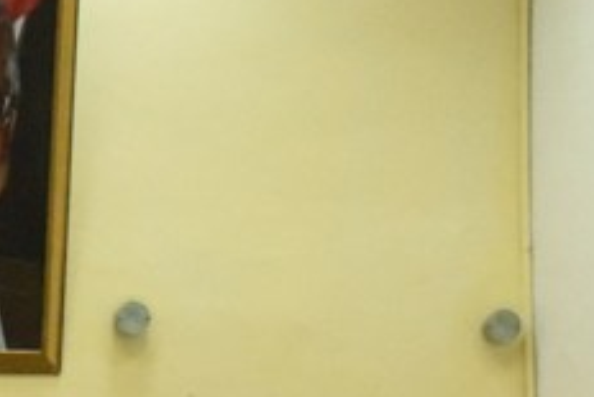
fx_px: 2476
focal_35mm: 150
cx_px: -333
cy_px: 616
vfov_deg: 8.9
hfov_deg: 12.9
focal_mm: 34
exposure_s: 1/250
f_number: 8
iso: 12800
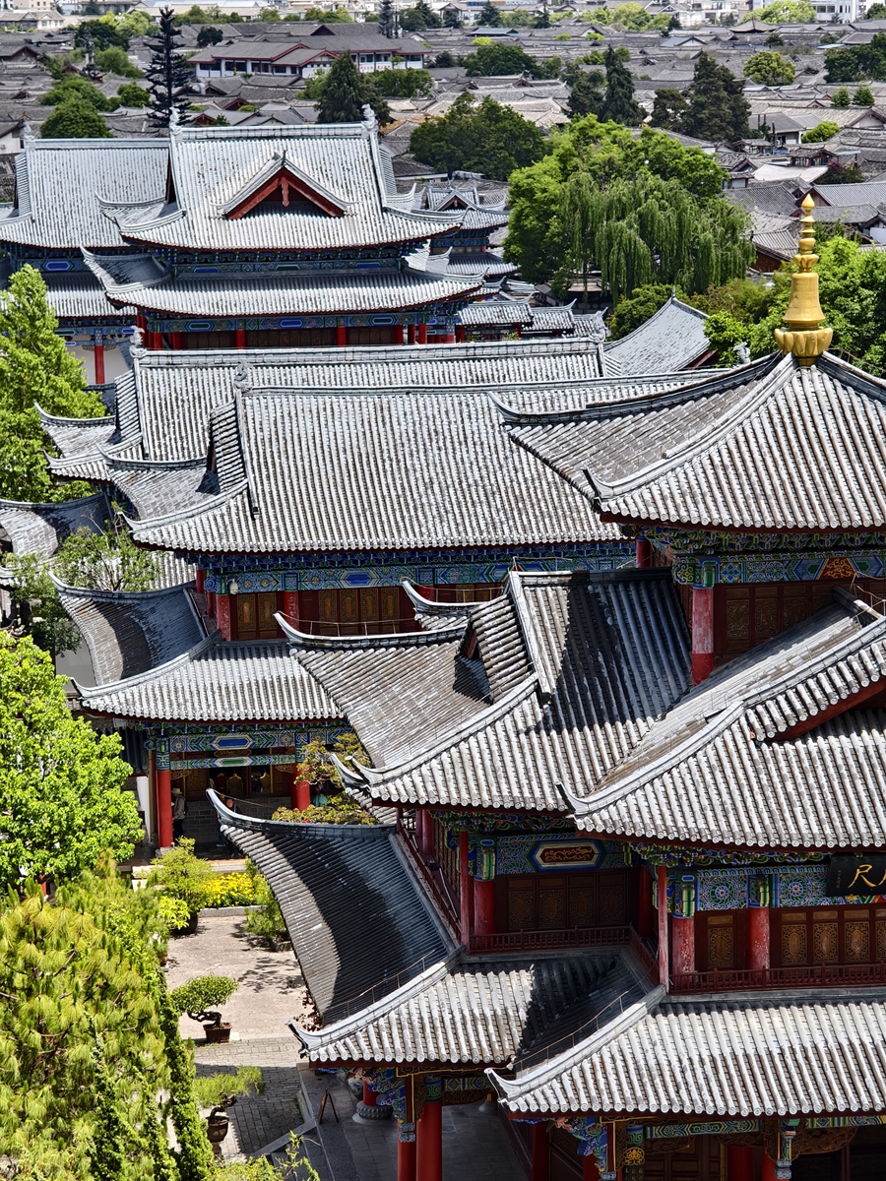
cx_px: 443
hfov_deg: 14.8
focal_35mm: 100
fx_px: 3413
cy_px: 590
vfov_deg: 19.6
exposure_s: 1/172
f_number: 2.5
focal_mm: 16.57
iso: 50
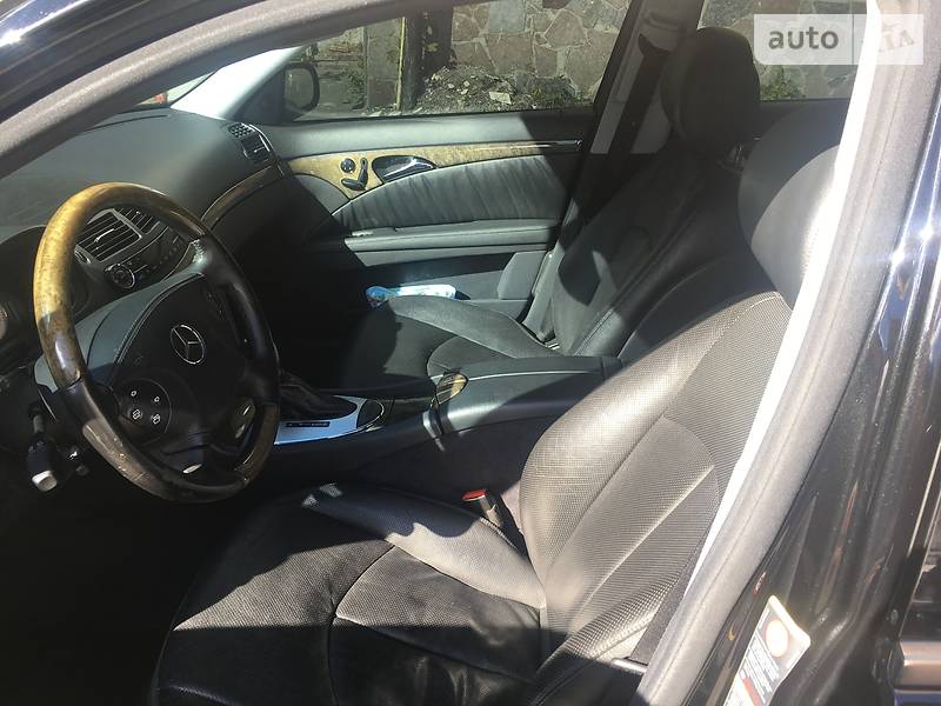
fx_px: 788
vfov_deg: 48.2
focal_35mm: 29
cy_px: 353
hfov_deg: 61.7
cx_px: 470
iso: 25
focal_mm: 4.2
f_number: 2.2
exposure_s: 1/117
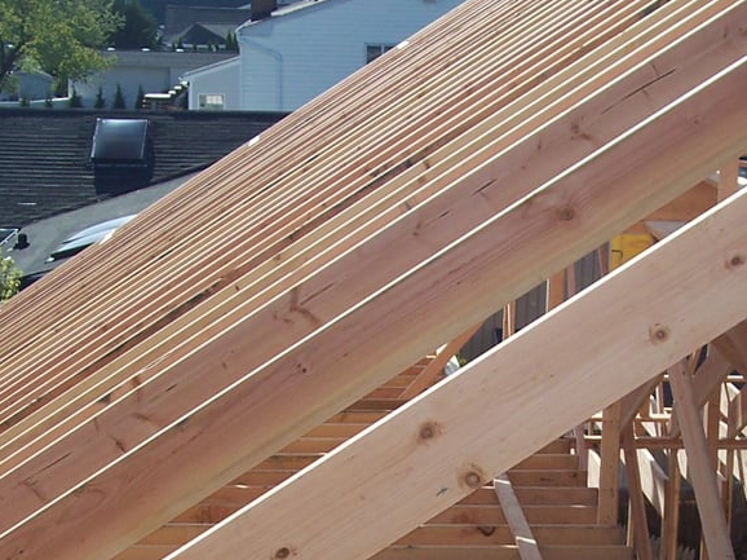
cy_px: 451
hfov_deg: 21.7
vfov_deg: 16.3
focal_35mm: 90
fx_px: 1941
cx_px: 481
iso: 100
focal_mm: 8
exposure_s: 1/750
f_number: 4
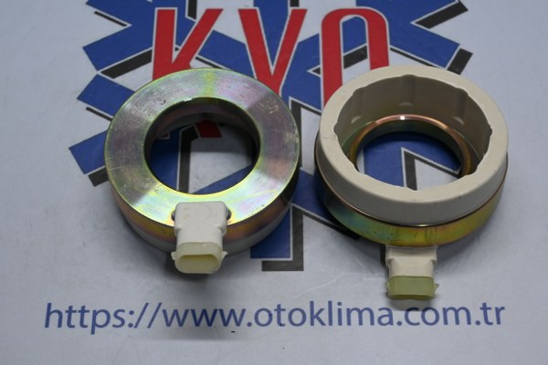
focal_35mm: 69
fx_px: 1050
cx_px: 274
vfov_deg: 19.7
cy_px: 182
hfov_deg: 29.2
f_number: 6
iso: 800
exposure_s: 1/125
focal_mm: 46
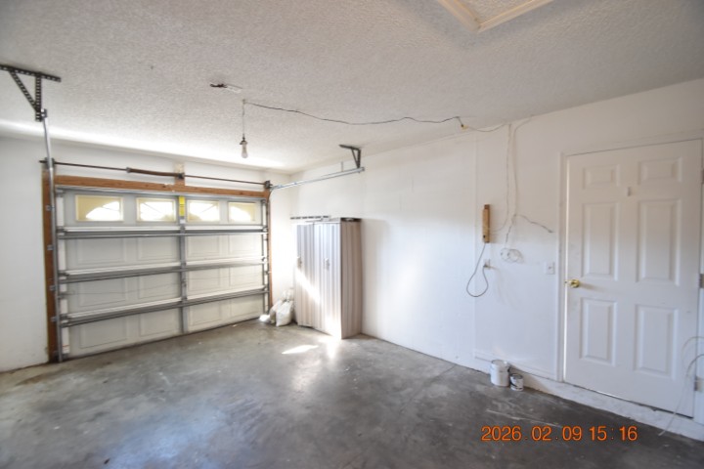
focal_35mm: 15
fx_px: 293
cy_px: 234
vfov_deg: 77.3
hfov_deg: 100.4
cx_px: 352
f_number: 3.5
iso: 800
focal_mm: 10
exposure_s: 1/20
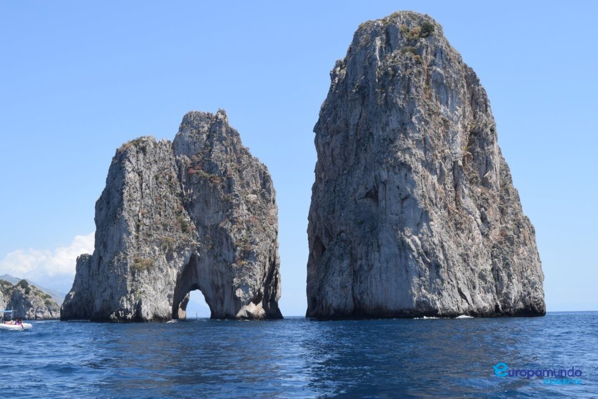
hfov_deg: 44.9
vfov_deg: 30.9
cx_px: 299
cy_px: 200
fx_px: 723
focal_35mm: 44
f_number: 9
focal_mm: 29
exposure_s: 1/320
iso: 200
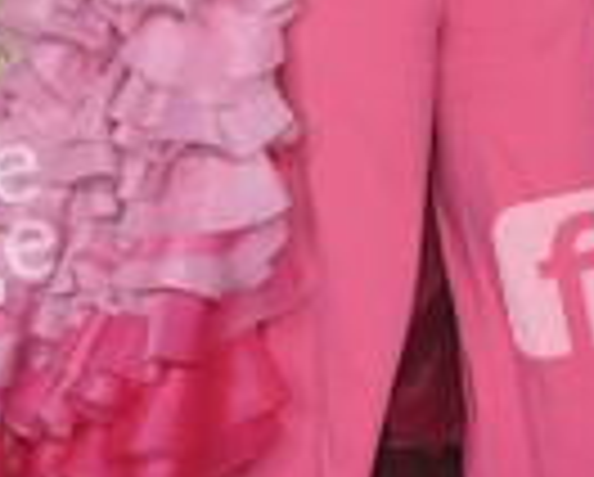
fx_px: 2500
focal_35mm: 142
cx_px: 317
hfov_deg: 13.5
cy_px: 27
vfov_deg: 10.8
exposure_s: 1/250
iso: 1000
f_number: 13
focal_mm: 50
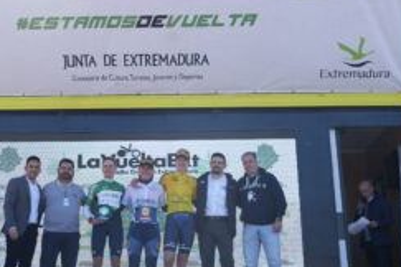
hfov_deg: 31.0
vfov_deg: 21.0
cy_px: 107
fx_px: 721
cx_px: 160
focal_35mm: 65
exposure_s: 1/800
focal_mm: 37.4
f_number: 4
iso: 200
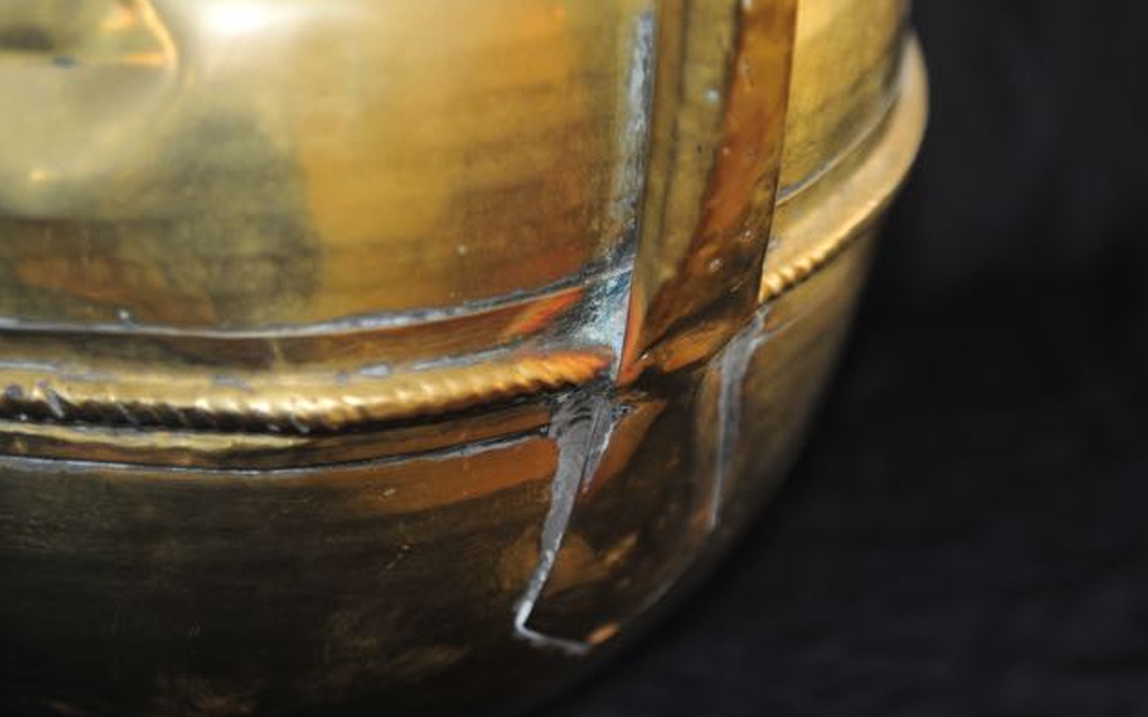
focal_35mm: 101
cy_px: 382
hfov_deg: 20.7
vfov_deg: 13.0
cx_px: 579
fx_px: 3145
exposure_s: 1/50
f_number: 2.8
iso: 400
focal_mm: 65
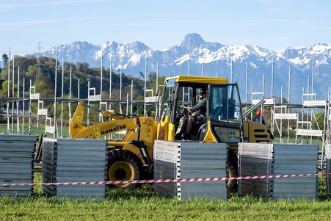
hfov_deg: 21.0
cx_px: 165
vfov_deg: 14.1
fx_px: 892
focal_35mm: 97
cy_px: 123
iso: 100
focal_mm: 81
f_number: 6.3
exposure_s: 1/250
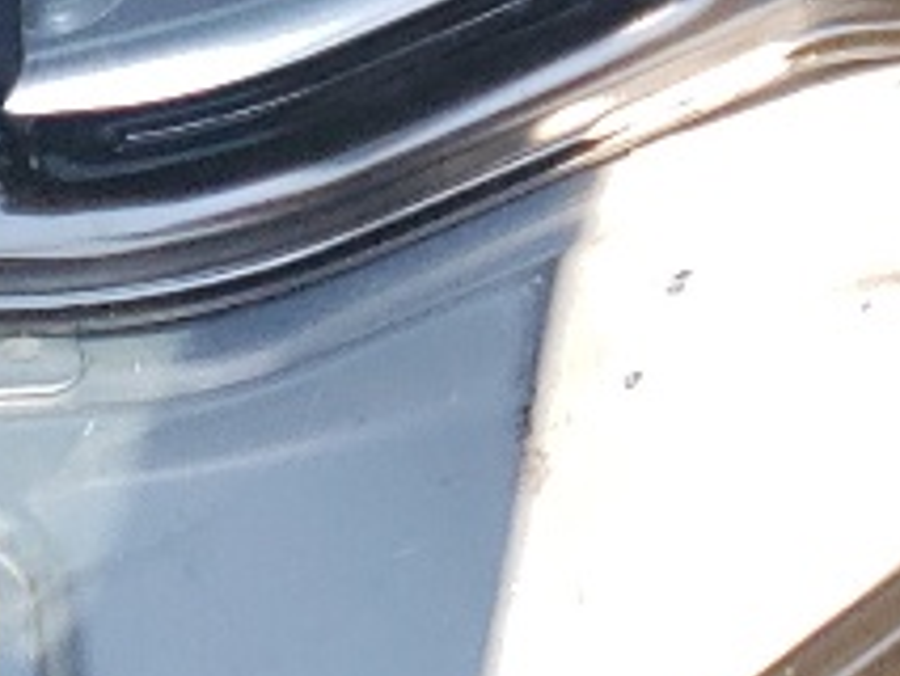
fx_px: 5073
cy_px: -917
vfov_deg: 7.2
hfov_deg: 9.9
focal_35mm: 195
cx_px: 1204
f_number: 1.5
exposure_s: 1/455
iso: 50
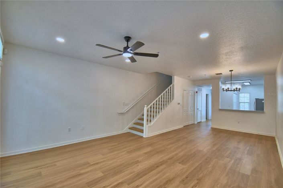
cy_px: 94
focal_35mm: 15
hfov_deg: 100.4
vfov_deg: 77.2
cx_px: 142
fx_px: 118
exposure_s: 1/125
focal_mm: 10
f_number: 4.5
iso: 360
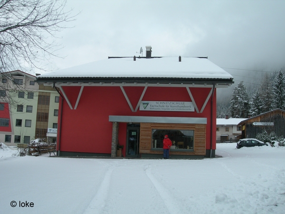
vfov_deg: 37.7
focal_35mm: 38
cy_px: 107
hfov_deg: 49.0
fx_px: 313
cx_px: 142
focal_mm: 7.8
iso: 50
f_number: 4.8
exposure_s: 1/562
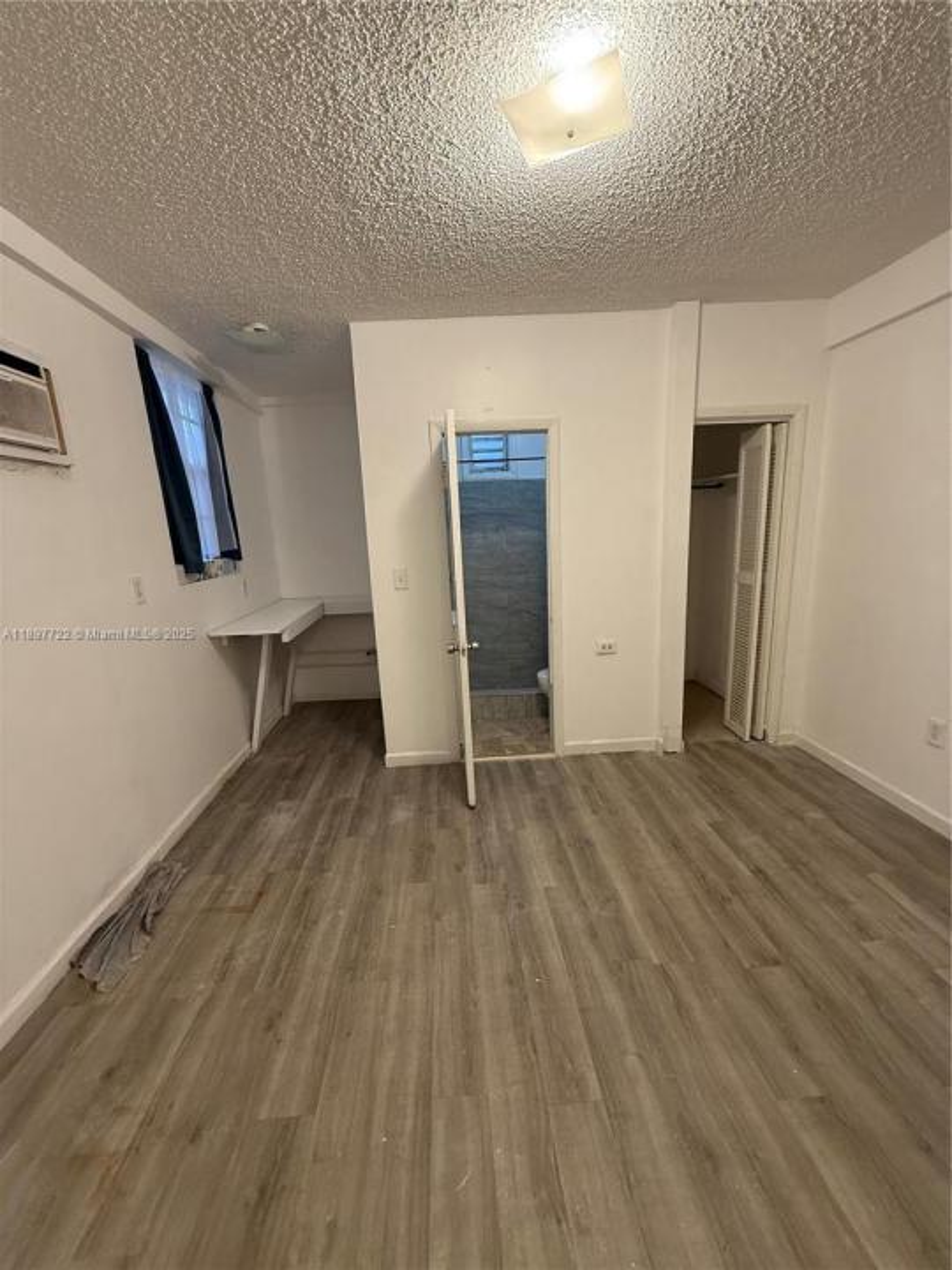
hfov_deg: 85.7
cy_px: 635
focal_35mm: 14
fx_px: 513
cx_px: 476
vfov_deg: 102.1
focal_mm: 2.22
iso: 320
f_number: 2.2
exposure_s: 1/120
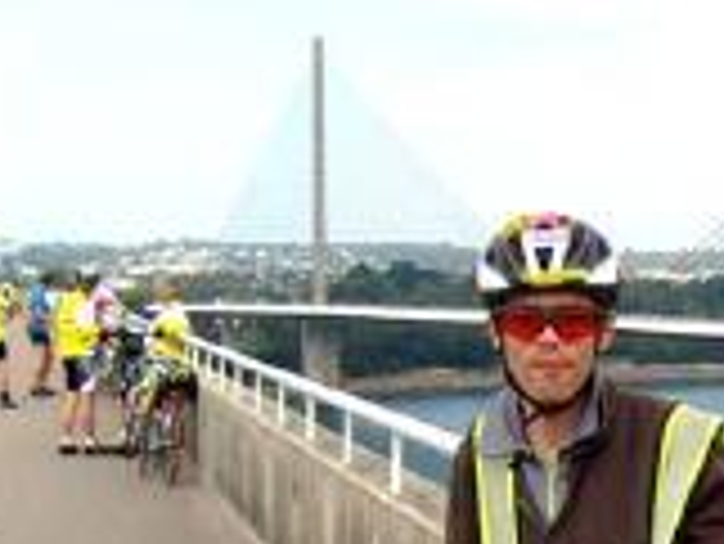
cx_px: 796
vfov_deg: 16.7
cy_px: 526
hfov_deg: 21.3
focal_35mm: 87
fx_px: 1821
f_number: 7.1
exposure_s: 1/250
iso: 80
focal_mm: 5.8
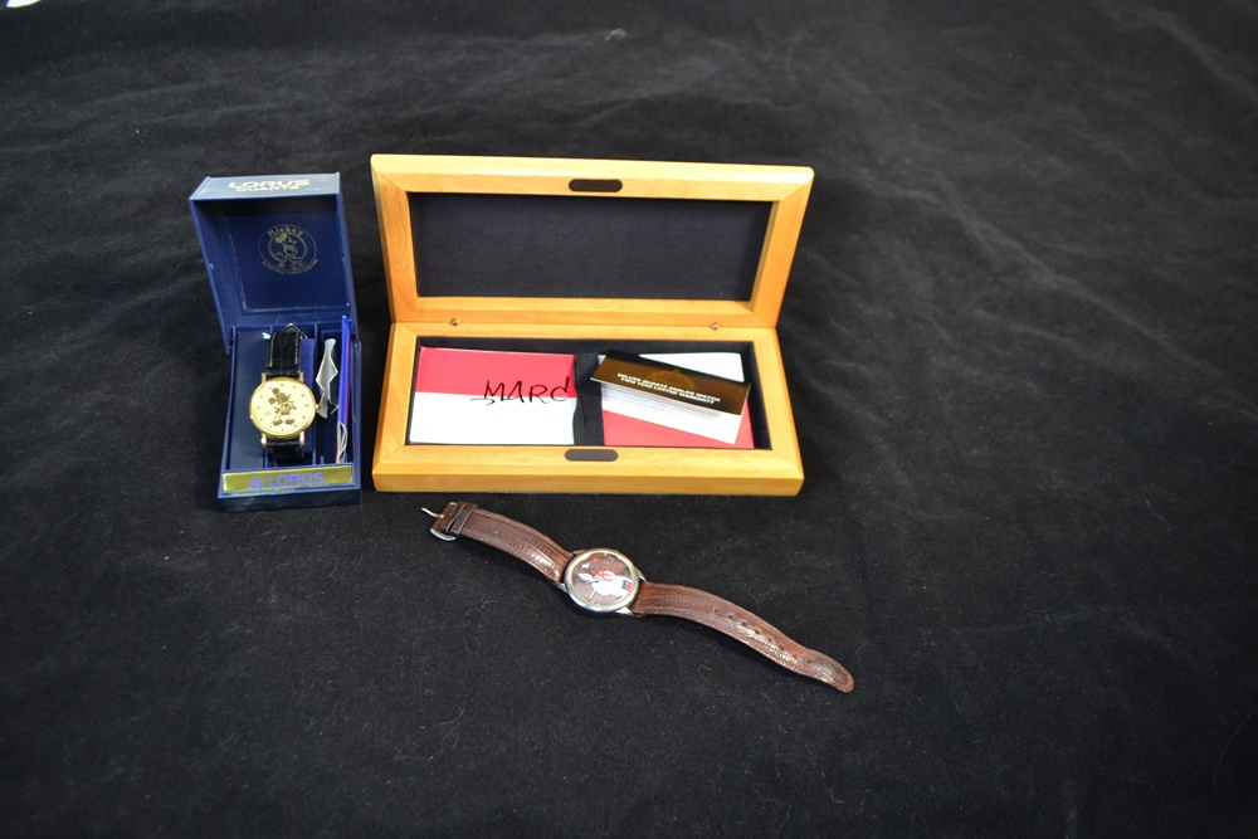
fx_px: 944
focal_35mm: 27
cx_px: 629
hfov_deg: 67.4
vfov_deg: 47.9
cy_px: 420
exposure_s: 1/60
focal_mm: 18
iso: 450
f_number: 3.5
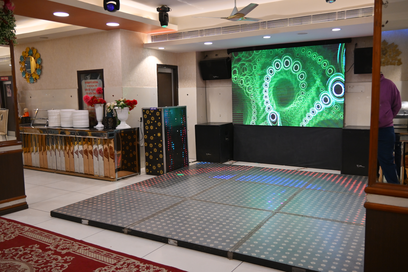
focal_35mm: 32
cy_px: 136
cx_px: 204
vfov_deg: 41.7
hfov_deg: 59.5
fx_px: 357
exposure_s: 1/160
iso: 640
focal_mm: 21
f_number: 4
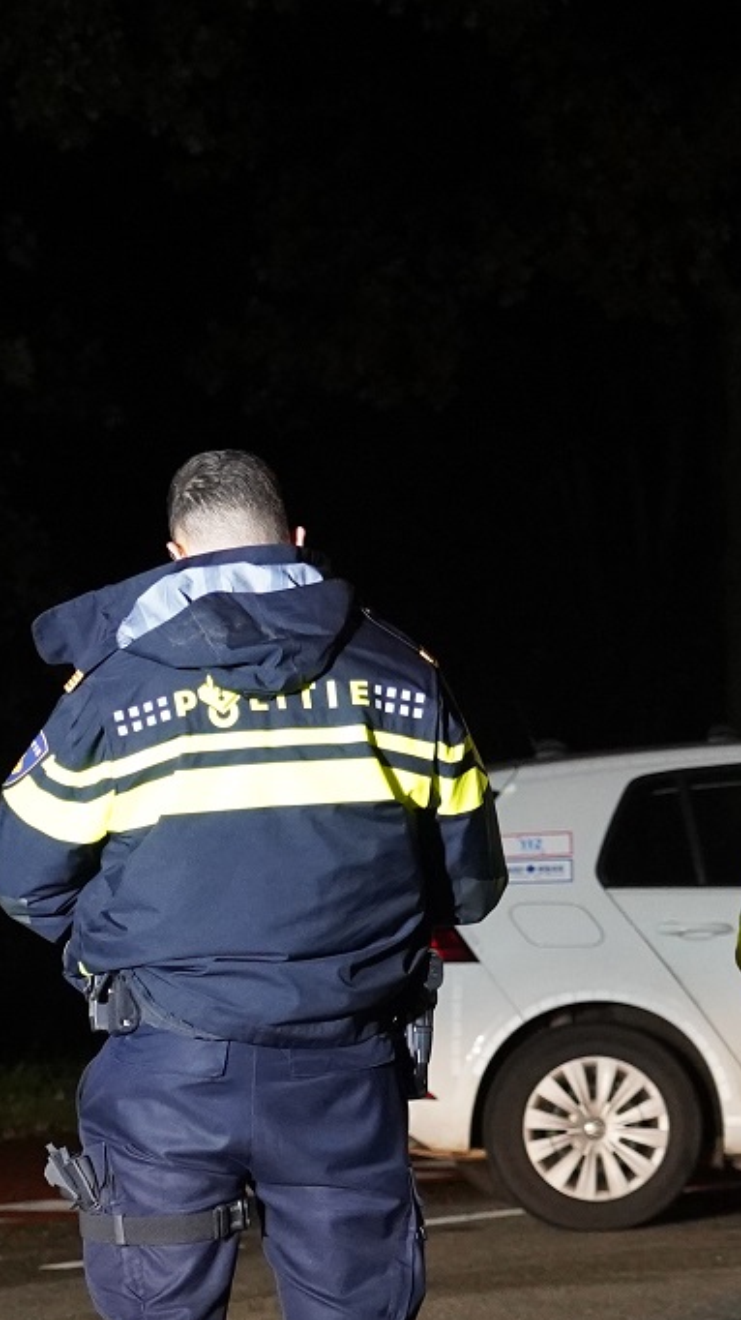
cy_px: 1035
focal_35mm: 180
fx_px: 6295
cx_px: -449
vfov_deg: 11.9
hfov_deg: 6.6
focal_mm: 61
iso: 5000
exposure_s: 1/160
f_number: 4
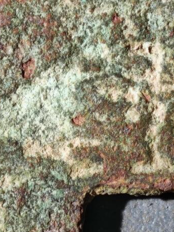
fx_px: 2709
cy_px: 211
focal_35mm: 404
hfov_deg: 3.7
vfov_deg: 4.9
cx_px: 158
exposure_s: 1/100
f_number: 2
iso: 125
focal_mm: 9
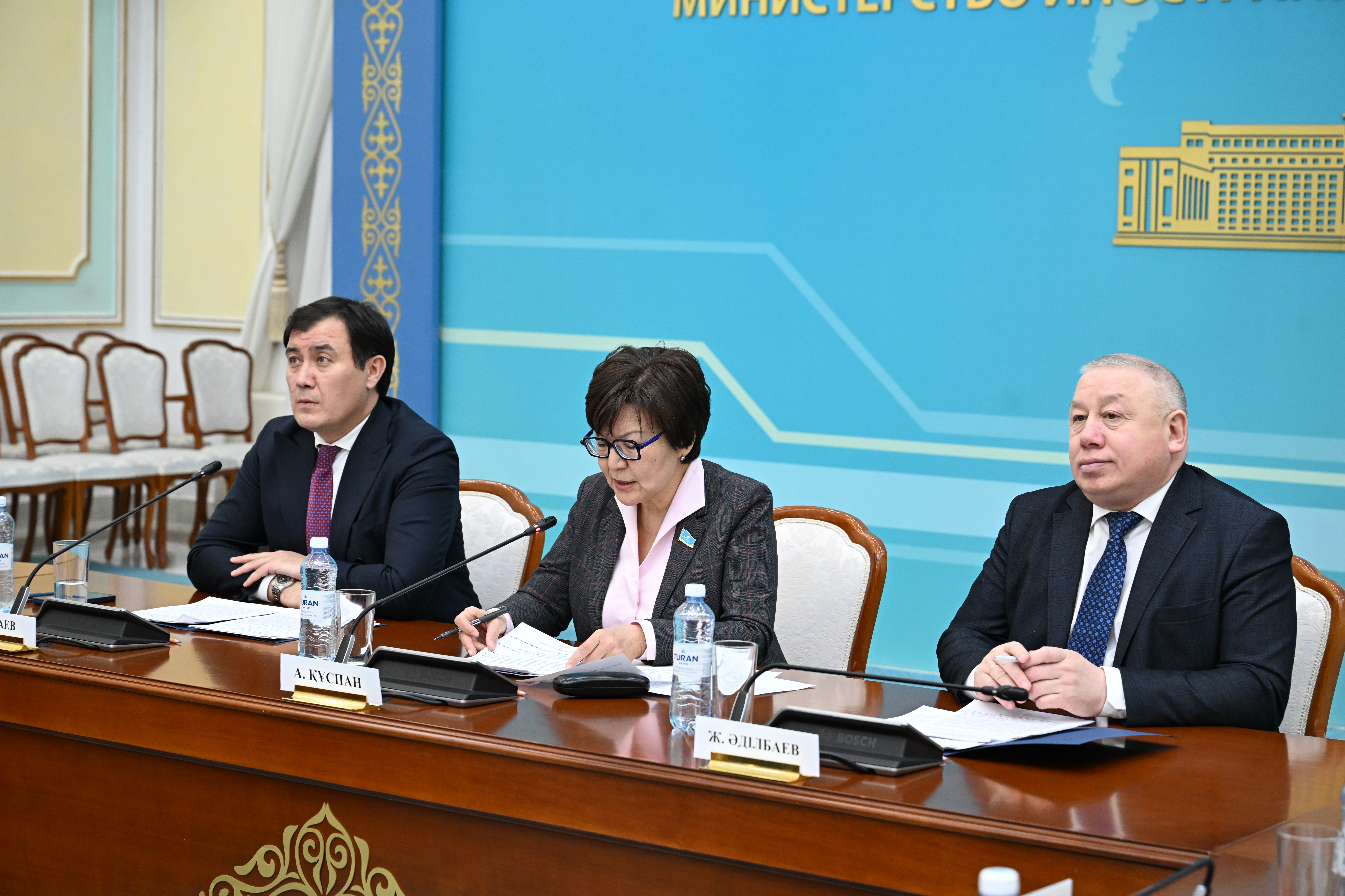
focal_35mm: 70
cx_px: 672
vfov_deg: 19.5
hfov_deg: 28.8
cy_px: 448
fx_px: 2615
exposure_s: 1/200
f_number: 5
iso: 2500
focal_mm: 70
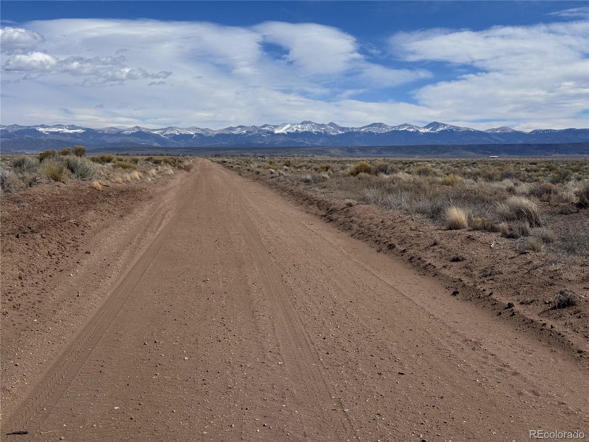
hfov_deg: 39.7
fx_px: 817
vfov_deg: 30.3
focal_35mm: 48
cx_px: 294
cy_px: 221
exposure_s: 1/9009
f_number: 1.78
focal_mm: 6.76
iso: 64
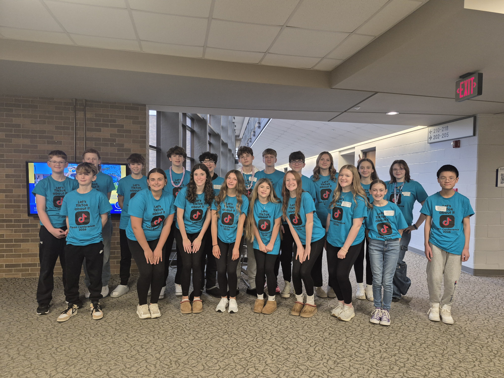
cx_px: 252
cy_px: 189
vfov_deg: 58.9
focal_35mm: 23
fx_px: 335
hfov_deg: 73.9
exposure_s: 1/120
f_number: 1.8
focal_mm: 5.4
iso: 500
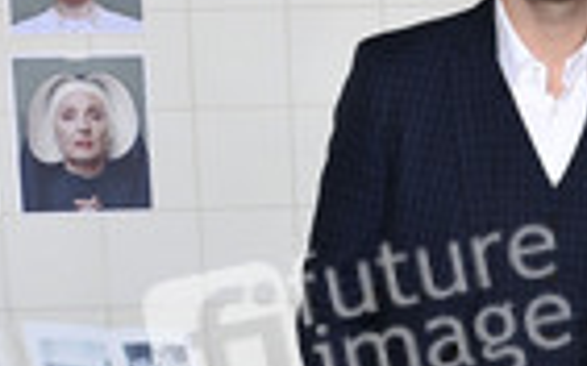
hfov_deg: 17.1
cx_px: 479
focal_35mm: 121
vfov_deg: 10.5
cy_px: 532
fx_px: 1935
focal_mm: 42
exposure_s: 1/250
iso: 800
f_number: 5.6
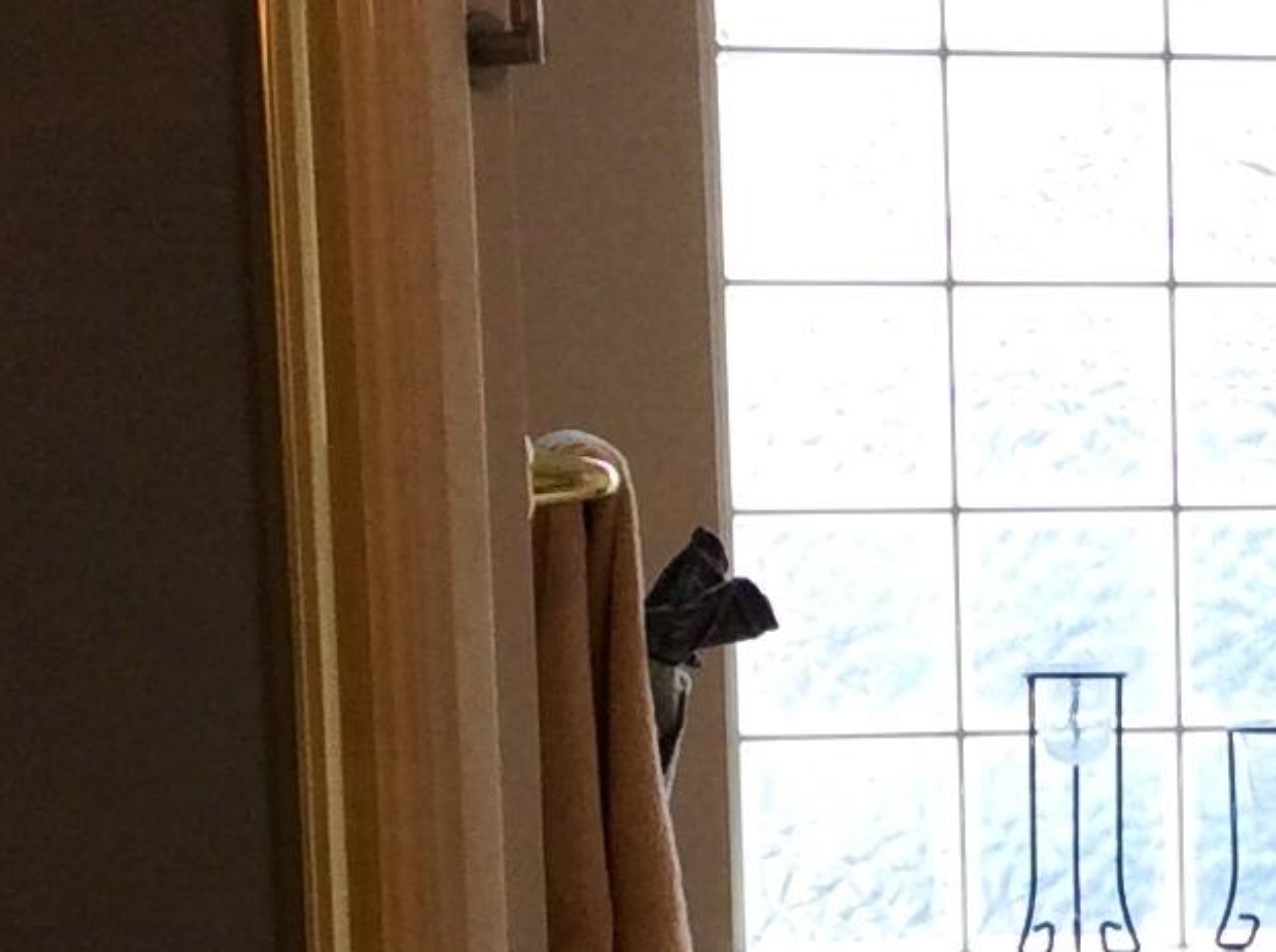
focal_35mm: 138
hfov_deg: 13.9
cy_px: 1090
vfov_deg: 10.6
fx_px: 5079
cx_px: 1476
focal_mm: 3.3
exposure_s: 1/120
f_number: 2.4
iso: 50
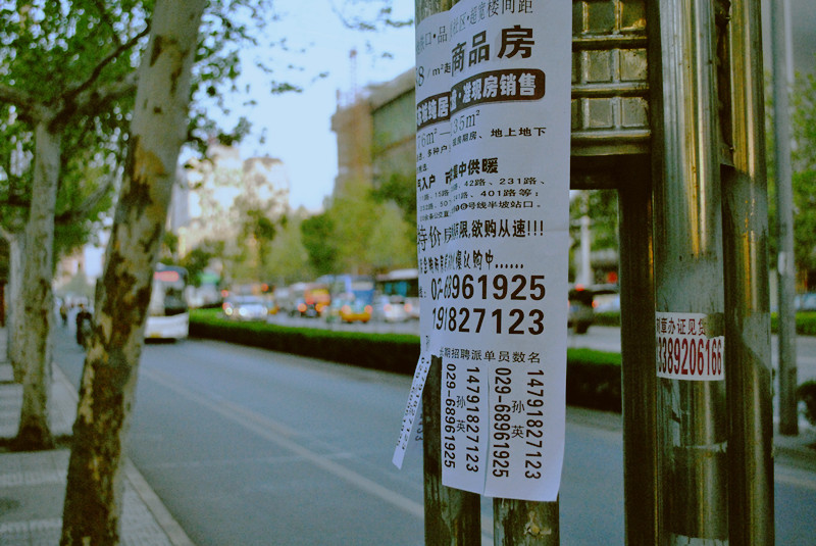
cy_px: 273
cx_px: 408
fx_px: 885
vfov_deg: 34.3
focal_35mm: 39
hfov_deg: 49.5
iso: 1600
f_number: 4.2
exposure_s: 1/320
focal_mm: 26
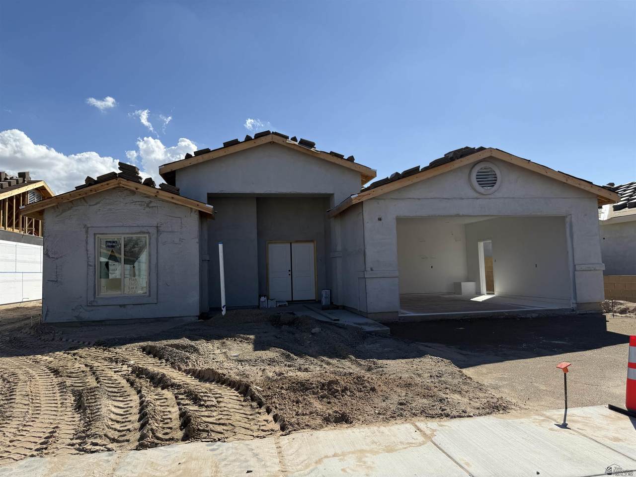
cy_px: 238
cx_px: 318
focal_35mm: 24
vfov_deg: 56.8
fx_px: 441
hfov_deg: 71.6
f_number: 1.78
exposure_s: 1/6711
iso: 80
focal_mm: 6.76
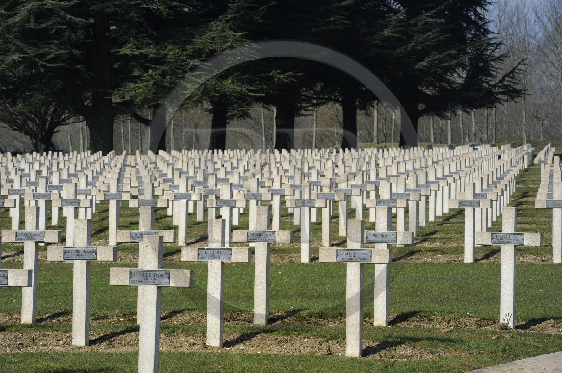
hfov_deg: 10.3
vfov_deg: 6.9
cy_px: 186
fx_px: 3120
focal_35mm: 200
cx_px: 281
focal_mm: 200
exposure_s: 1/200
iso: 200
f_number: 16
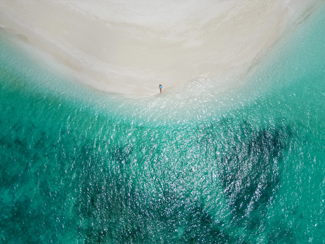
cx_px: 162
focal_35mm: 24
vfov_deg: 56.8
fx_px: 225
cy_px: 122
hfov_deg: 71.6
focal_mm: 6.72
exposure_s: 1/8000
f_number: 1.7
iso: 110
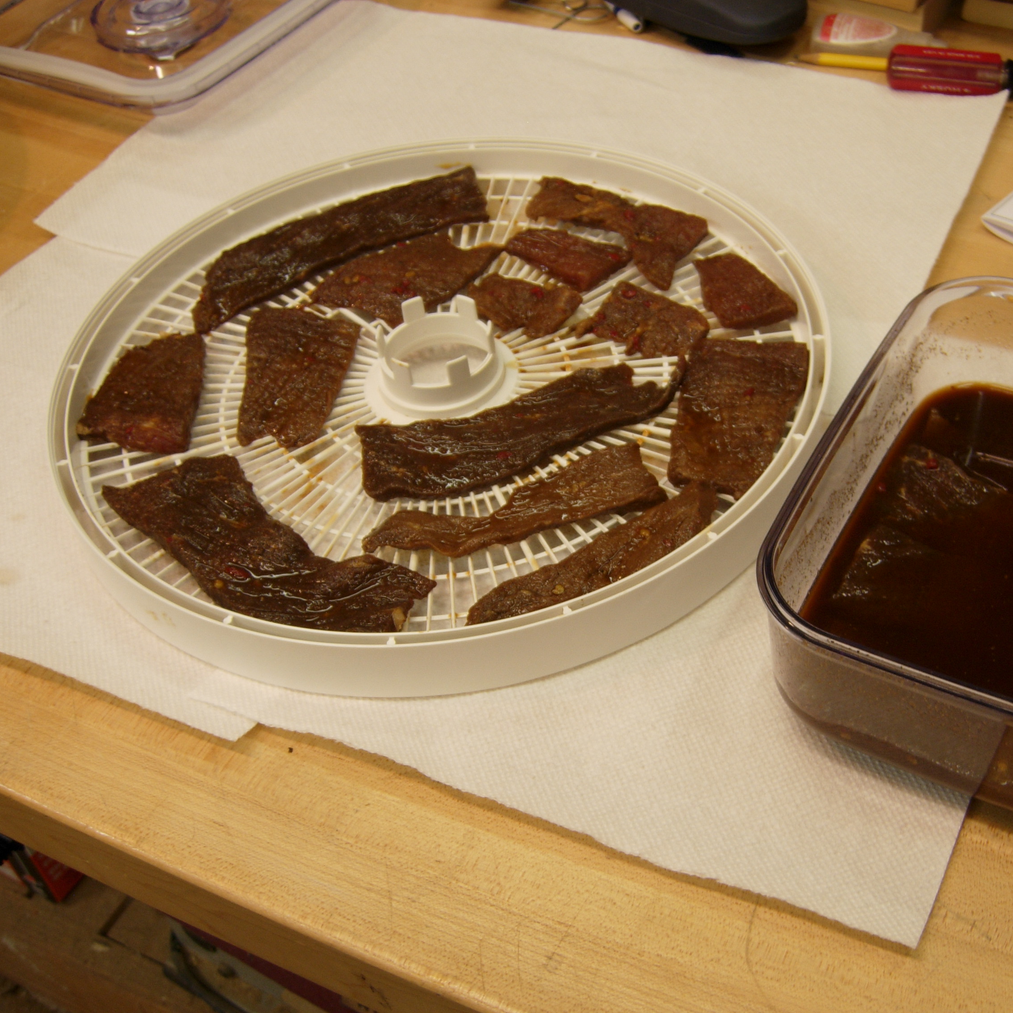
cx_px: 695
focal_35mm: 46
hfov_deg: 36.3
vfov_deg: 36.8
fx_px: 1523
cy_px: 526
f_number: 2.7
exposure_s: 1/7.3
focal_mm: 7.5
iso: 50
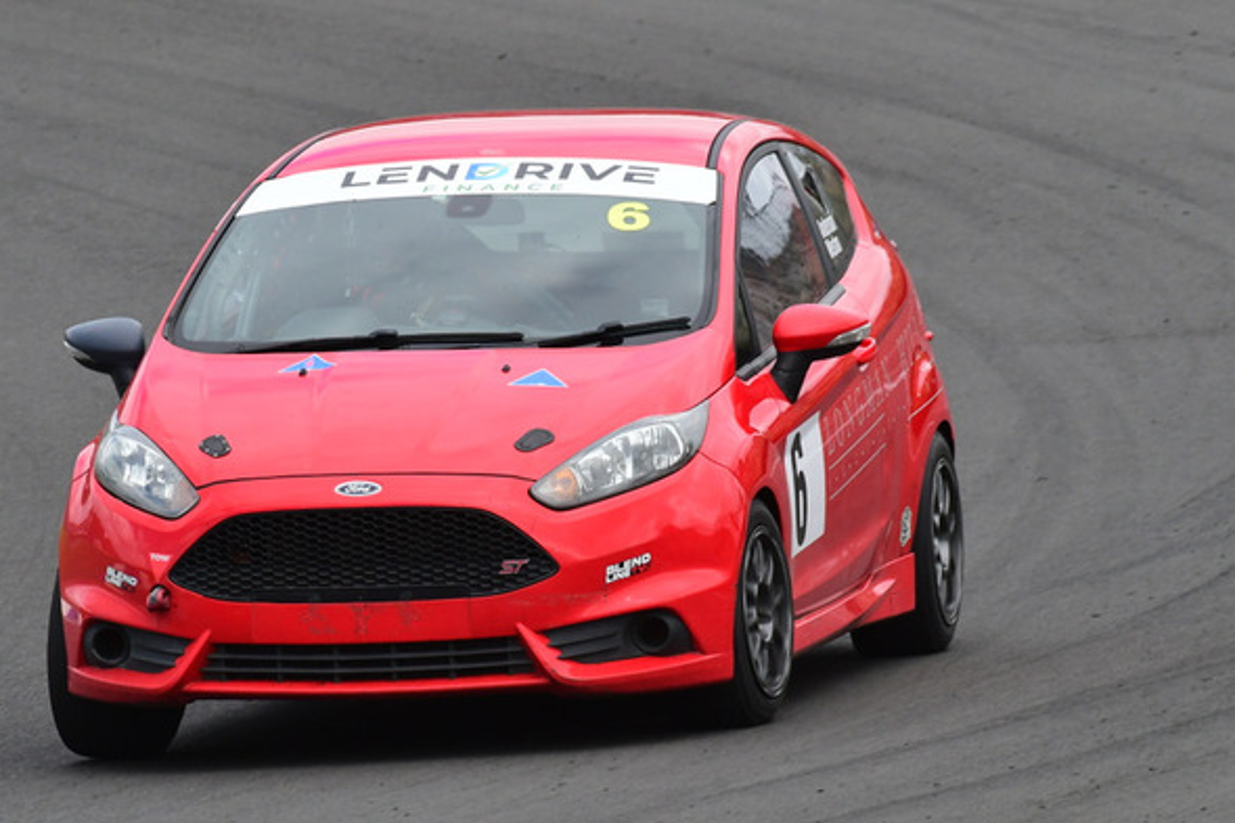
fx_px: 34911
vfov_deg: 1.4
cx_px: 412
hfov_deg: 2.0
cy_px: 408
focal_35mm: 1018
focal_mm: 500
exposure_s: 1/640
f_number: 11
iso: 800
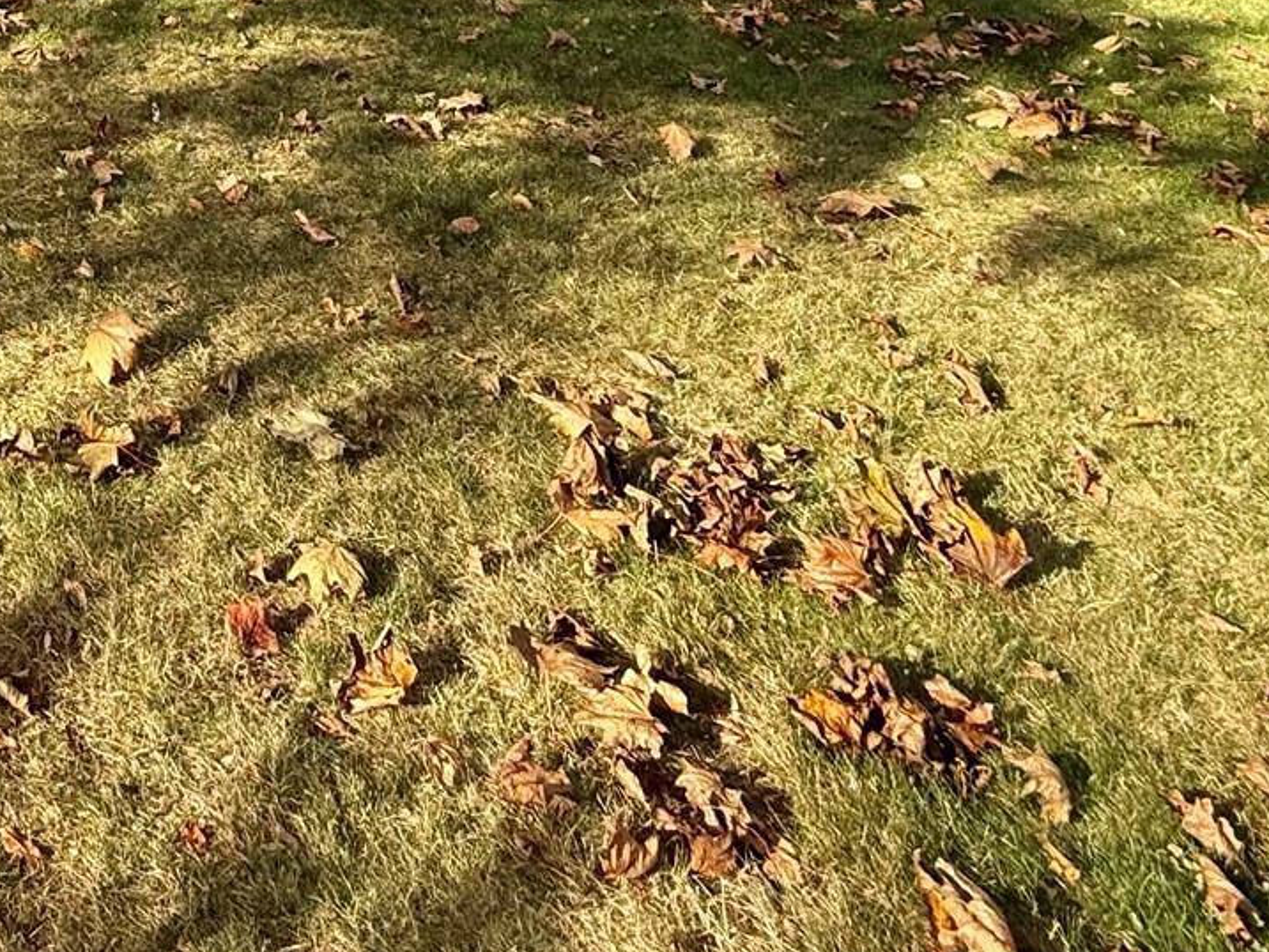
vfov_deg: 28.0
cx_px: -150
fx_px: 1467
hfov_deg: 38.2
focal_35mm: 40
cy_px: -359
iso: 64
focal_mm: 2.22
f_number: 2.2
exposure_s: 1/419
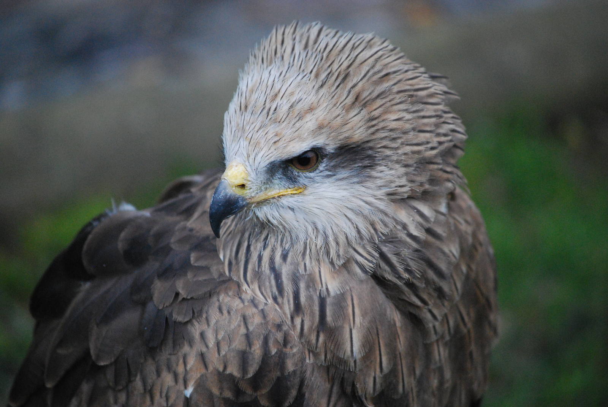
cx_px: 304
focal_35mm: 240
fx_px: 4058
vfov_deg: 5.7
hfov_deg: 8.6
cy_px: 204
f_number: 5.3
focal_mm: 160
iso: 1600
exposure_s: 1/400
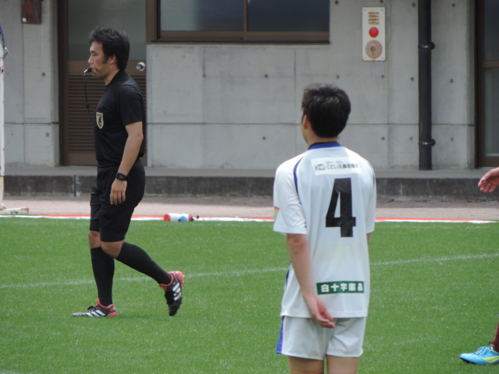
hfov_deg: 2.6
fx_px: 10811
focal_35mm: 750
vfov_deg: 2.0
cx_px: 250
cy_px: 187
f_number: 5.1
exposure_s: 1/400
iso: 125
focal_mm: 133.7
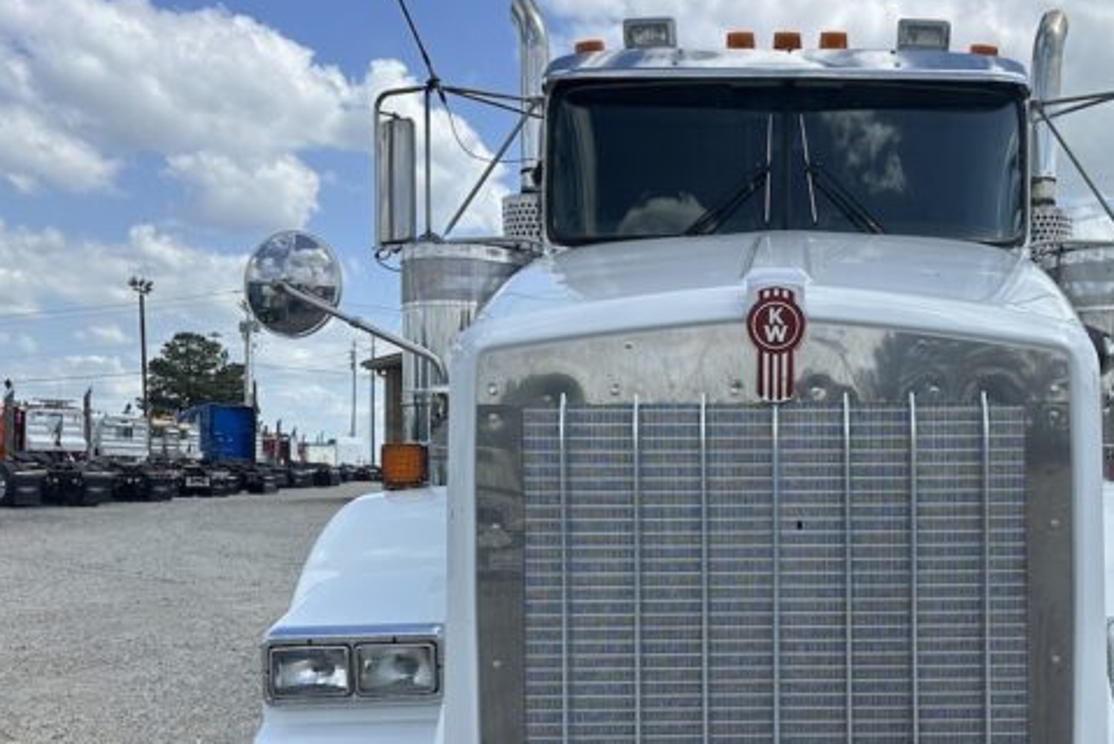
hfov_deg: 47.0
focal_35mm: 40
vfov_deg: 33.1
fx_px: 1238
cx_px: 809
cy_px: 505
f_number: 1.78
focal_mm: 6.86
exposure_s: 1/5525
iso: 80
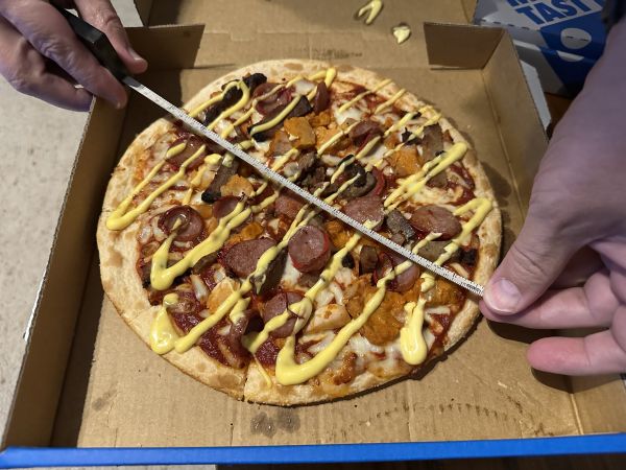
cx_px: 313
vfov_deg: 56.8
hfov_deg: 71.6
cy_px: 235
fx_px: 434
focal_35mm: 24
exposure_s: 1/56
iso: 800
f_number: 1.78
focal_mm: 6.86
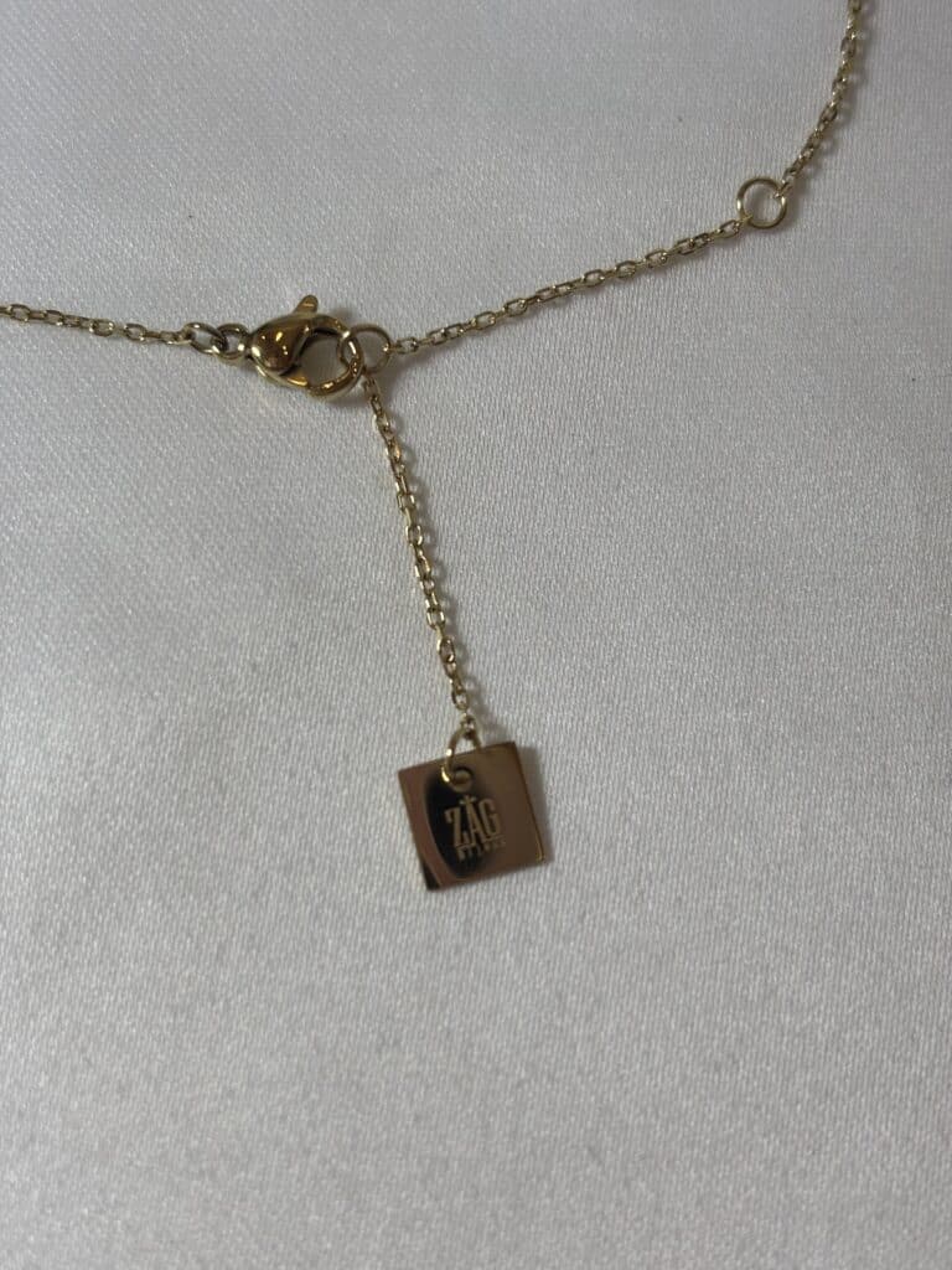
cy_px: 635
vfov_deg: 36.8
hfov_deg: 28.0
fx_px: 1907
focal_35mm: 52
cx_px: 476
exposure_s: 1/216
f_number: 1.6
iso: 32
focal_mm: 5.96
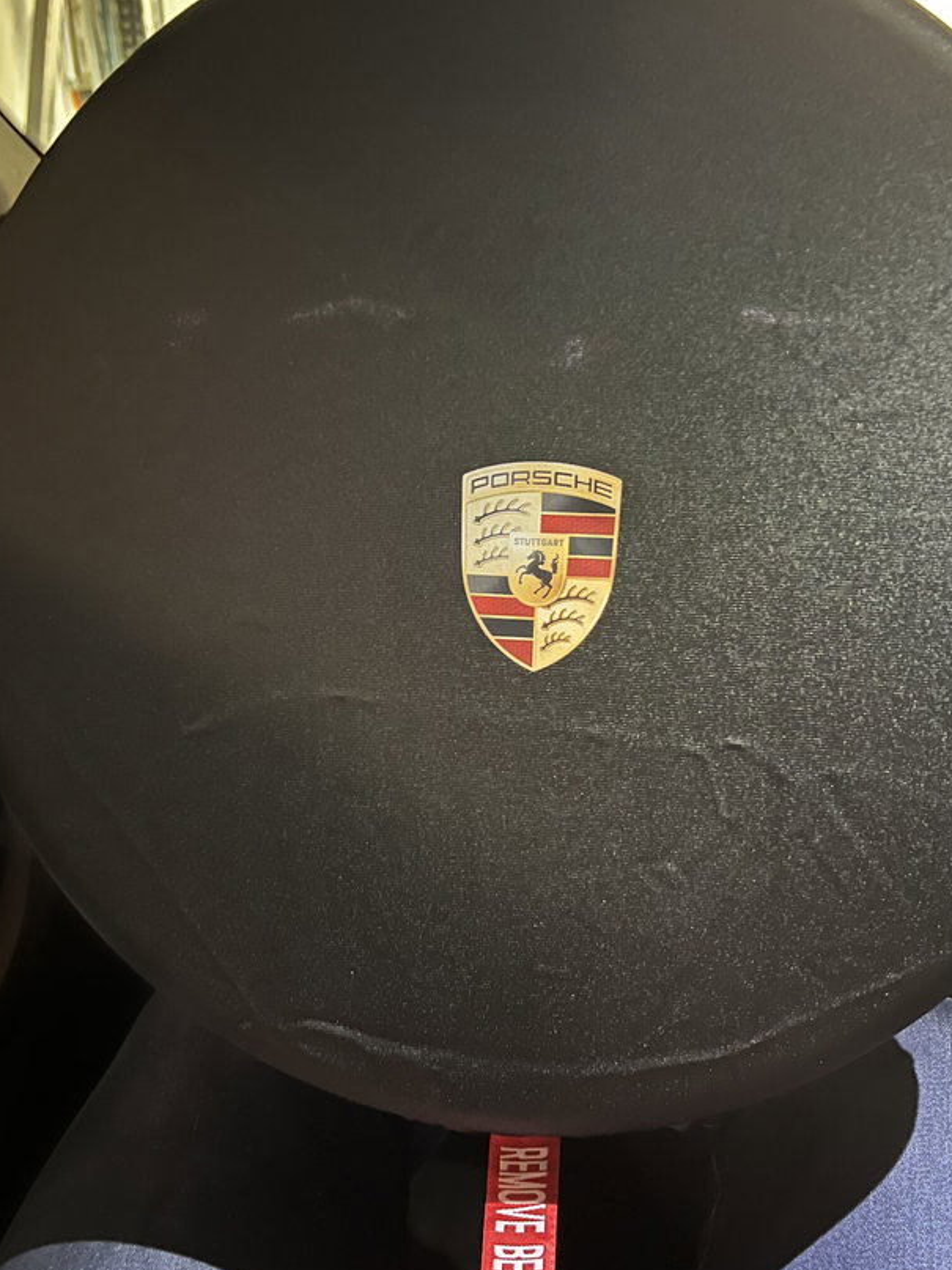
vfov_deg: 55.4
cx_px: 464
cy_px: 639
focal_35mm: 33
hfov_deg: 42.9
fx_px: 1210
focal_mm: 5.1
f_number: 1.6
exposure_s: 1/15
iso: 1250
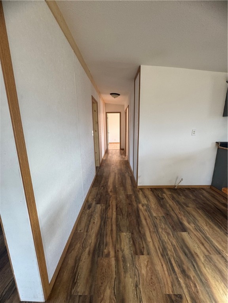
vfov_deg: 102.1
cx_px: 114
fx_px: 123
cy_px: 152
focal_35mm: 14
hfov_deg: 85.7
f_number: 2.2
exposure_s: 1/99
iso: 100
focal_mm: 2.22
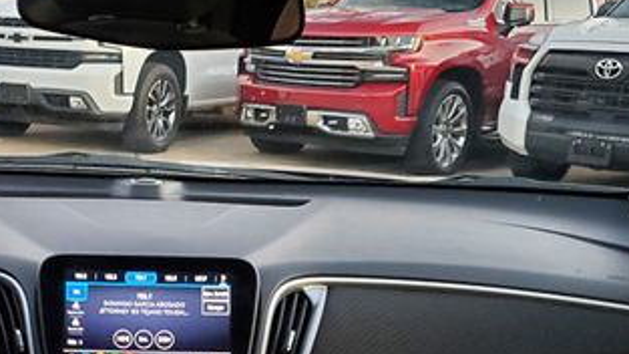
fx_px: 967
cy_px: 426
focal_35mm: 58
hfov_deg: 35.0
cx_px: 137
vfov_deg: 19.5
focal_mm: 4.3
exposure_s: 1/17
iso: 640
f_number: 1.5
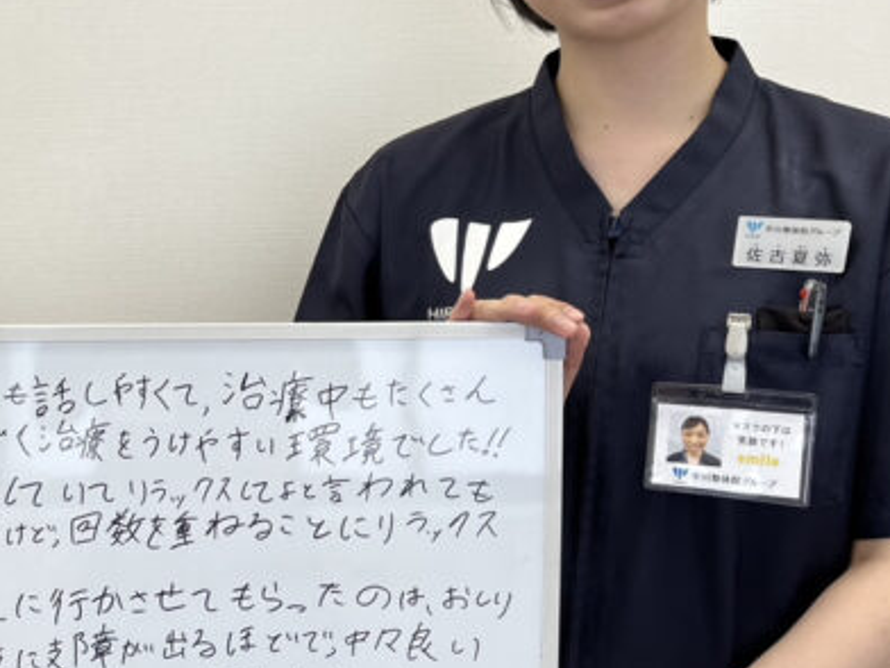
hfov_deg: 35.7
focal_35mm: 51
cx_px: 125
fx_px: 1311
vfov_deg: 28.6
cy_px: 334
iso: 40
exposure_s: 1/192
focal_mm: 5.1
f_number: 1.6
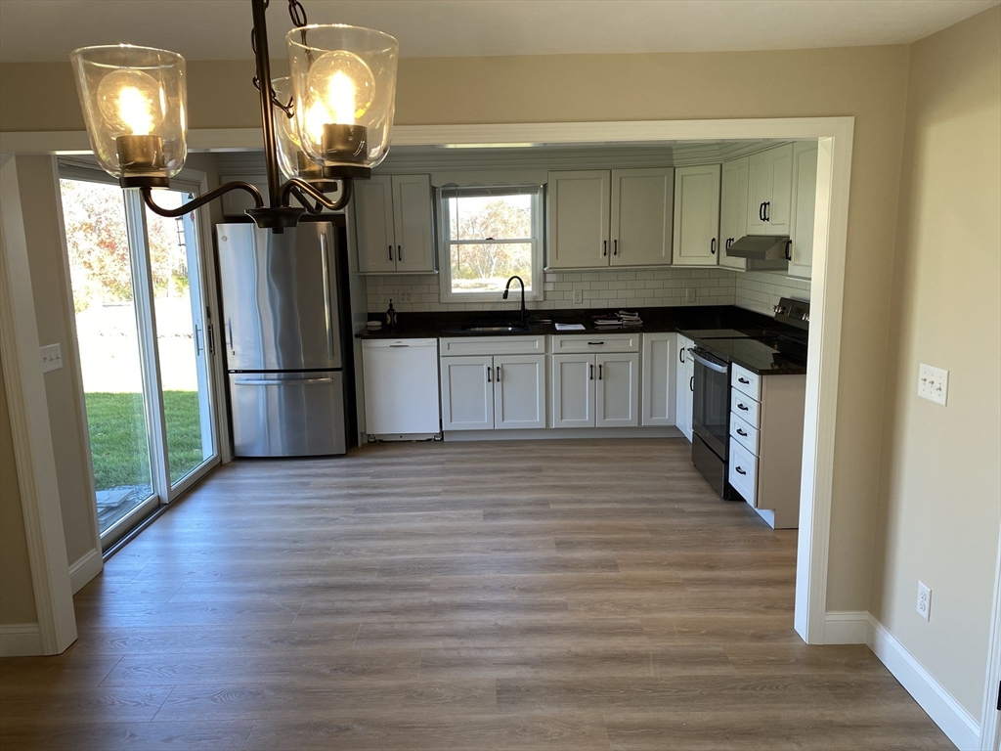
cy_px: 376
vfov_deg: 53.1
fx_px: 752
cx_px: 500
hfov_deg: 67.3
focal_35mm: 26
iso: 64
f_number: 1.8
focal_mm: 4.25
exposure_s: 1/120
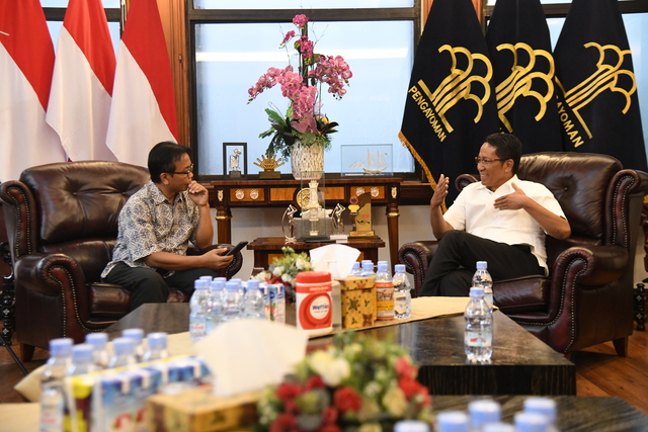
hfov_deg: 39.6
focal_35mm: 50
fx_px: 900
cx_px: 324
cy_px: 216
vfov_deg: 27.0
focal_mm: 50
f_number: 4
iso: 6400
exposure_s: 1/125
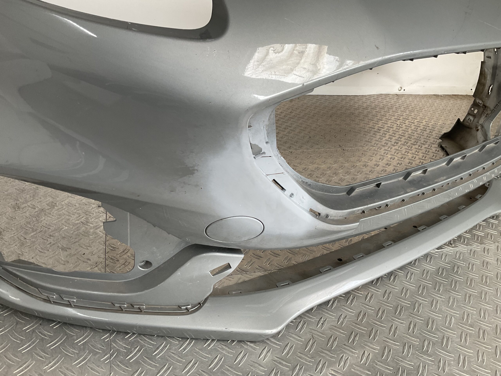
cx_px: 250
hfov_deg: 61.7
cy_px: 188
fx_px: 420
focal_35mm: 29
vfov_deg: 48.2
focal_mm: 3
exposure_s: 1/120
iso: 50
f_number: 1.8
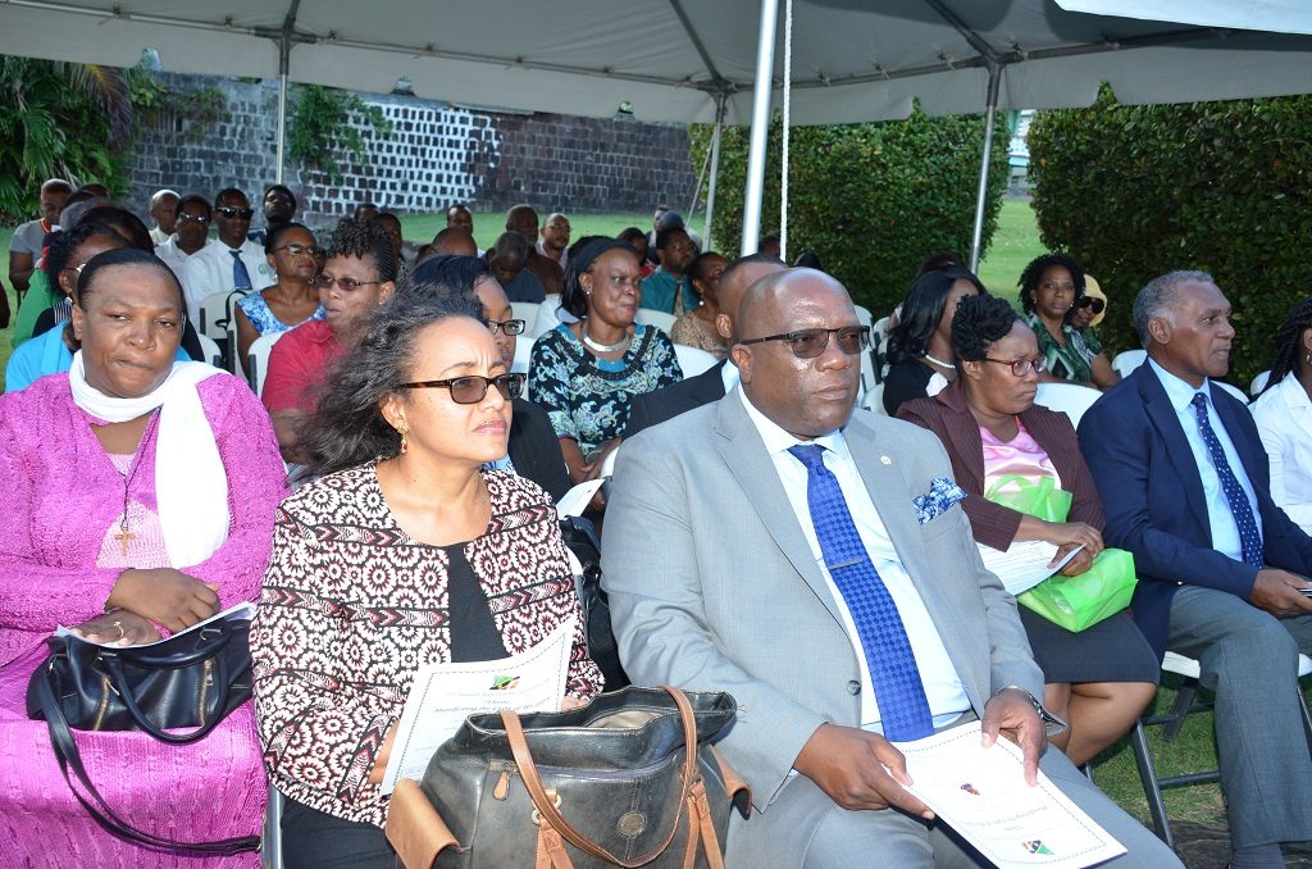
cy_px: 434
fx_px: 1418
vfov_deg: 34.1
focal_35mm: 39
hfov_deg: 49.6
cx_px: 656
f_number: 6.3
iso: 500
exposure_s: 1/160
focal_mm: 26
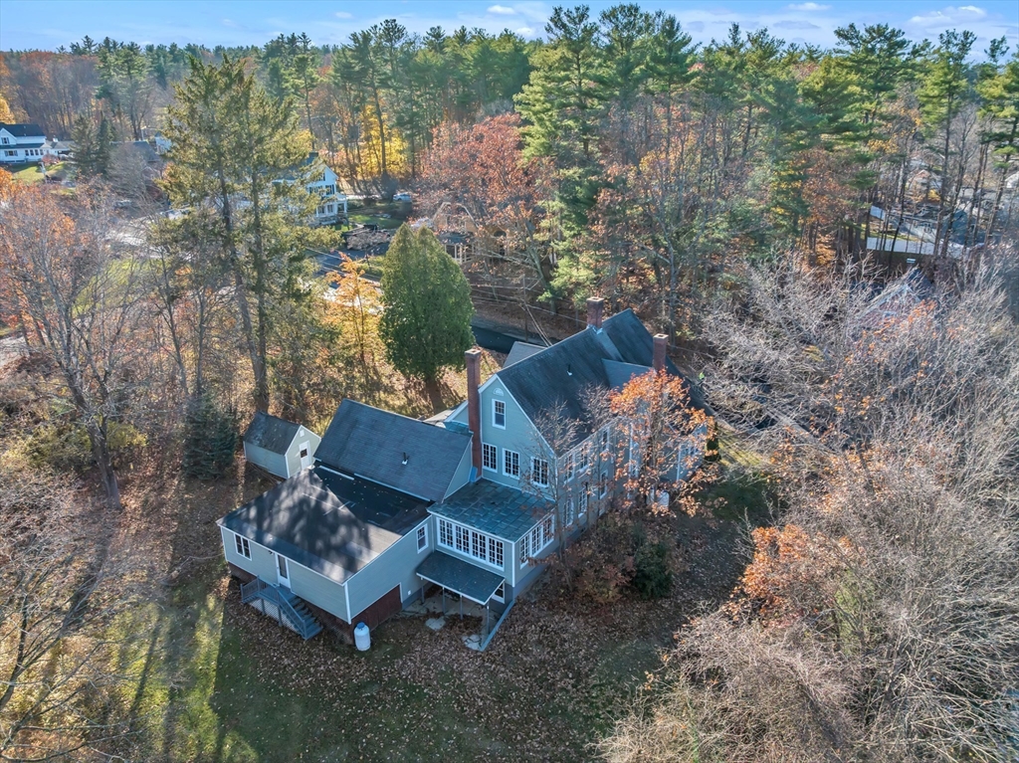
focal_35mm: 24
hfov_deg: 71.6
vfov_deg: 56.8
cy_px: 382
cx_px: 510
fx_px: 706
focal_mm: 12.29
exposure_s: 1/120
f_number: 2.8
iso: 400
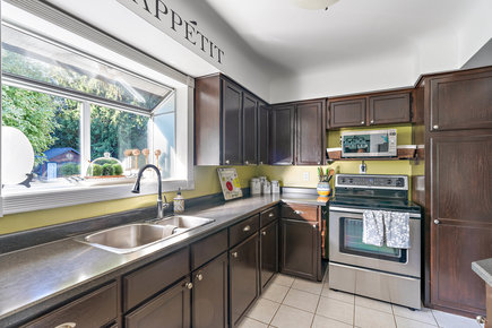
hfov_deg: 96.7
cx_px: 246
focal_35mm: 16
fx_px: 219
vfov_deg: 73.7
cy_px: 164
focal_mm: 16
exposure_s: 1/3
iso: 400
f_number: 7.1
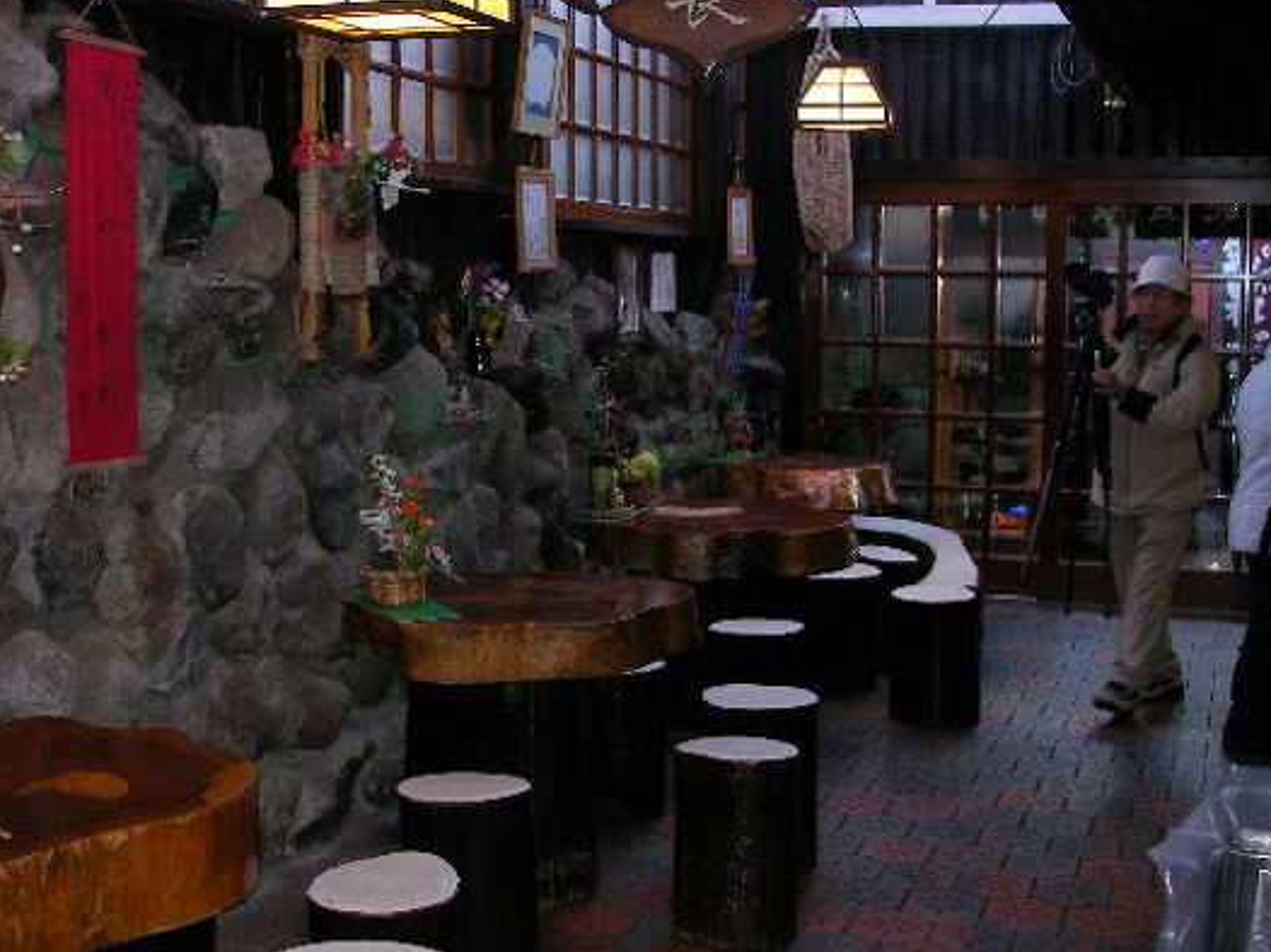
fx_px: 1725
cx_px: 585
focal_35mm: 47
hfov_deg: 40.4
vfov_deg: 30.8
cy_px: 439
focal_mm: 6.3
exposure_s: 1/30
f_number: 3.3
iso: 200
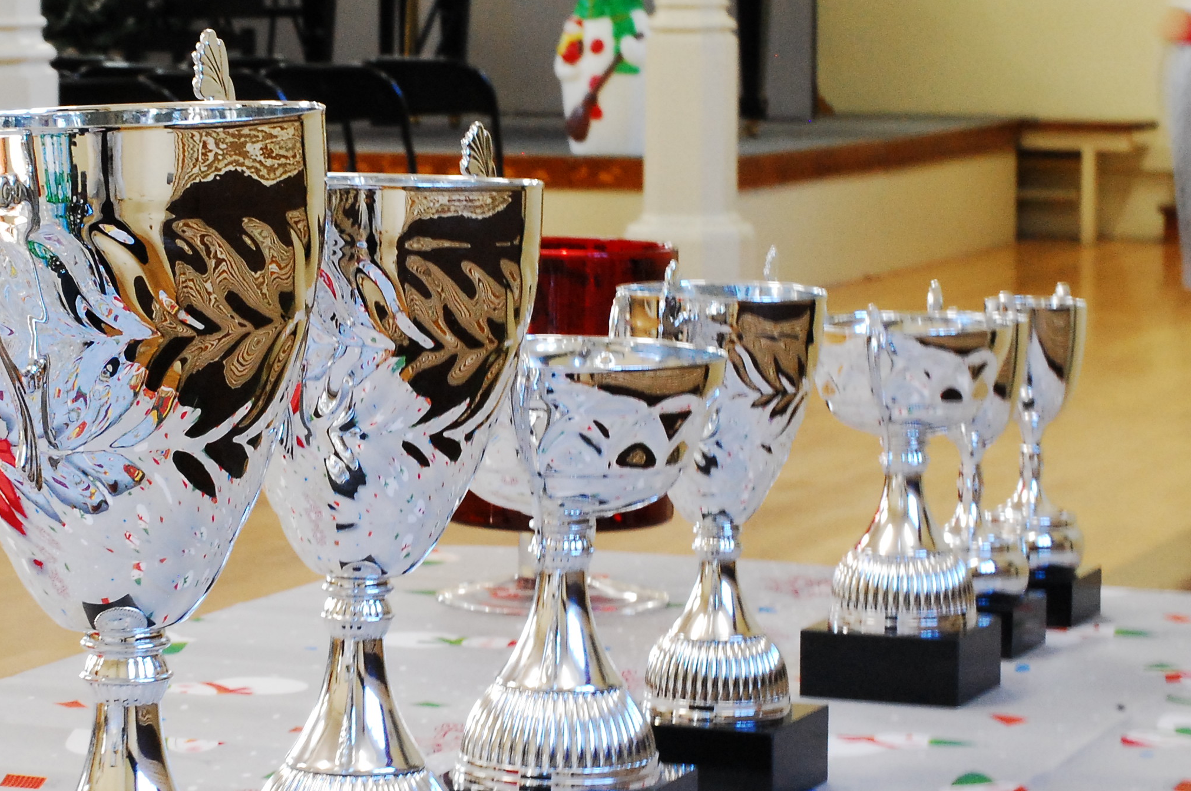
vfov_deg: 11.1
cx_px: 318
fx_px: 4057
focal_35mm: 123
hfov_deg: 16.6
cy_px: 275
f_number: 22
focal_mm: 55
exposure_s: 1/4
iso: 1600
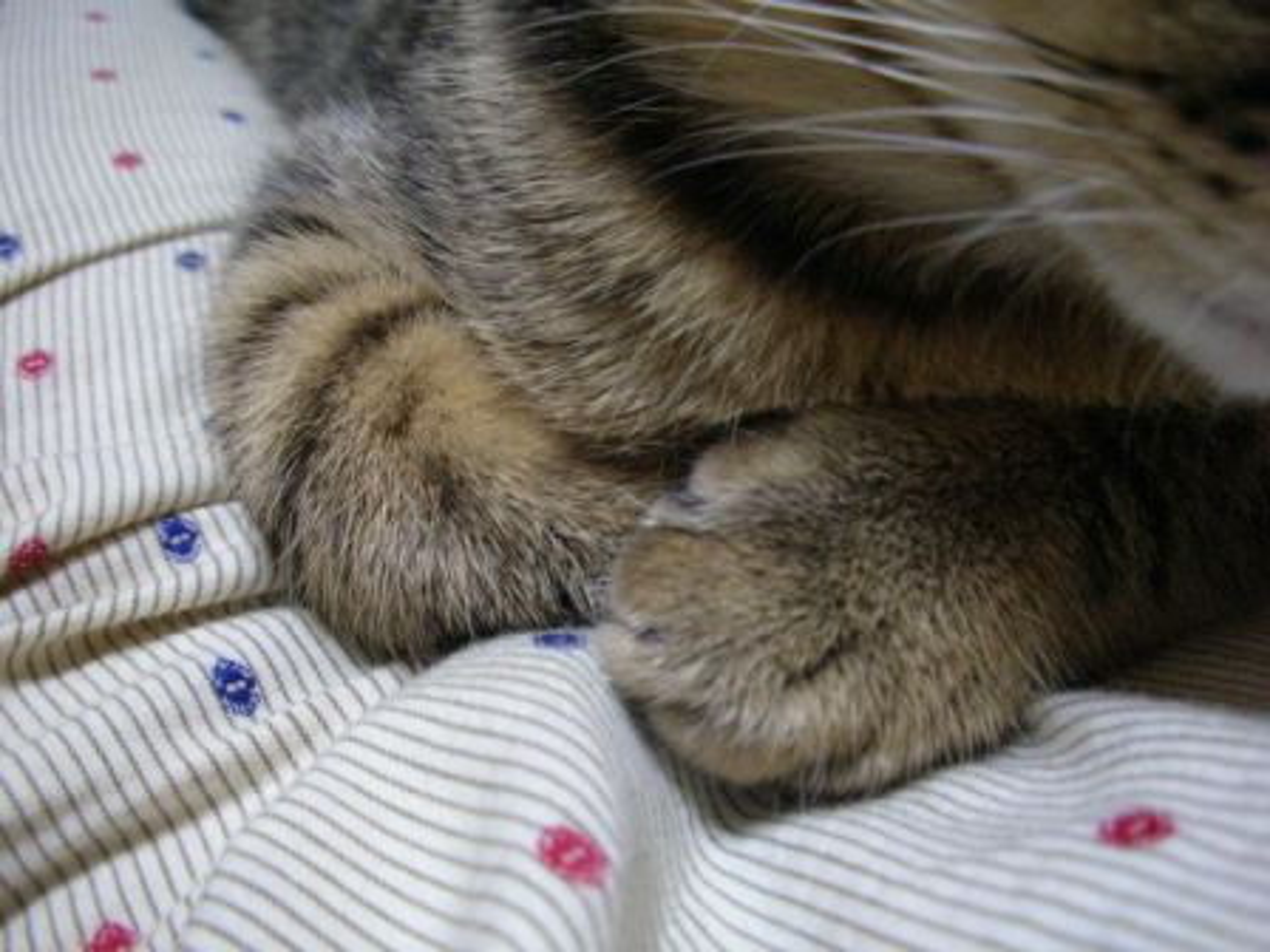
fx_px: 1284
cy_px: 476
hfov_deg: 52.6
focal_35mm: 35
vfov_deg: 40.7
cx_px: 635
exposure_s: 1/14.2
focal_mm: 5.8
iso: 400
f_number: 3
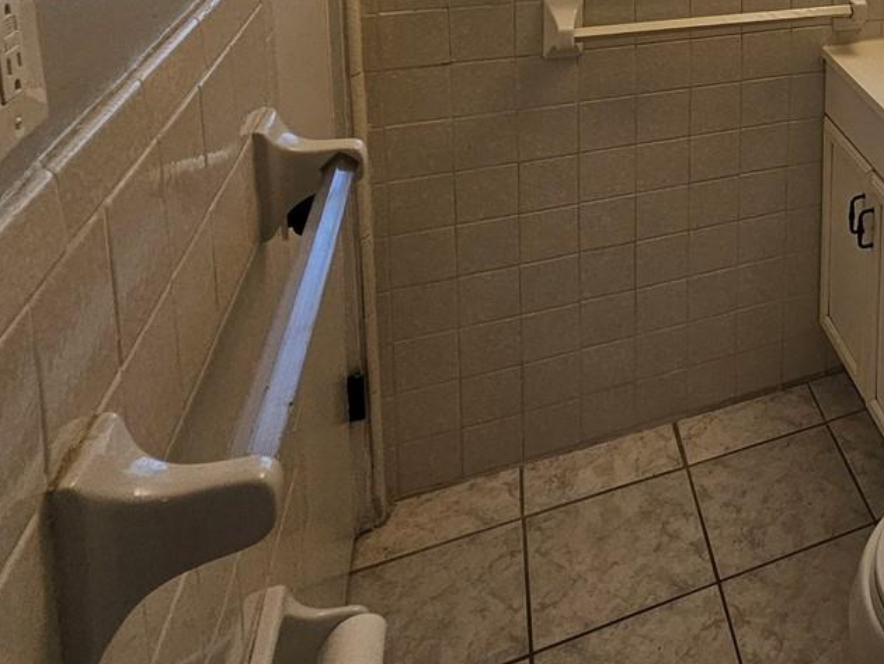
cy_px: -112
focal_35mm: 33
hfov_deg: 42.4
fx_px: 843
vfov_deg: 35.0
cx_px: 989
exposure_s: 1/120
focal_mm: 2.2
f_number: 2.2
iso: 100
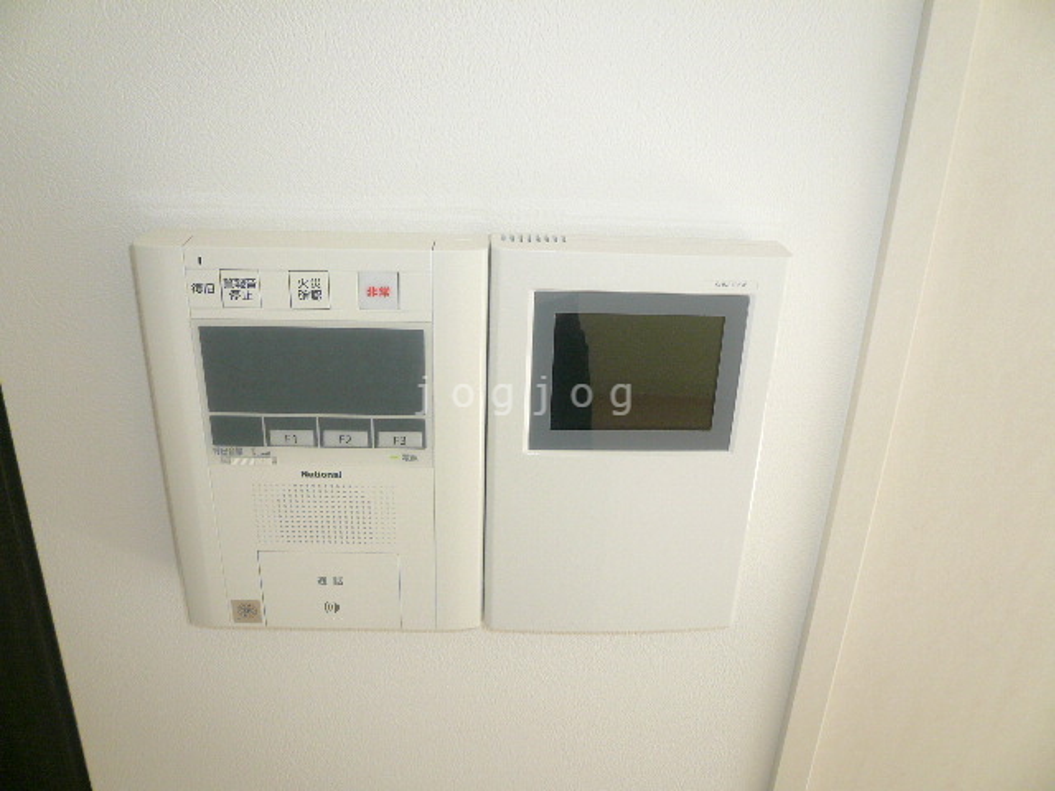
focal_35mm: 28
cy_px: 396
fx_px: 853
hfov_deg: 63.4
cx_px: 528
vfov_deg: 49.7
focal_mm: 4.6
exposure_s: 1/60
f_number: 2.8
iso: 100
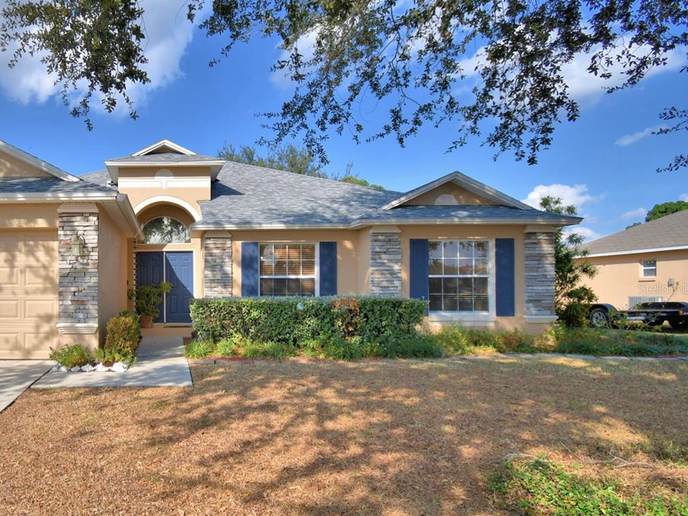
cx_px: 151
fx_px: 457
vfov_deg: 58.7
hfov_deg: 67.9
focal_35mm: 23
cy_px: 288
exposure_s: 1/1000
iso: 100
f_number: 4.5
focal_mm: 10
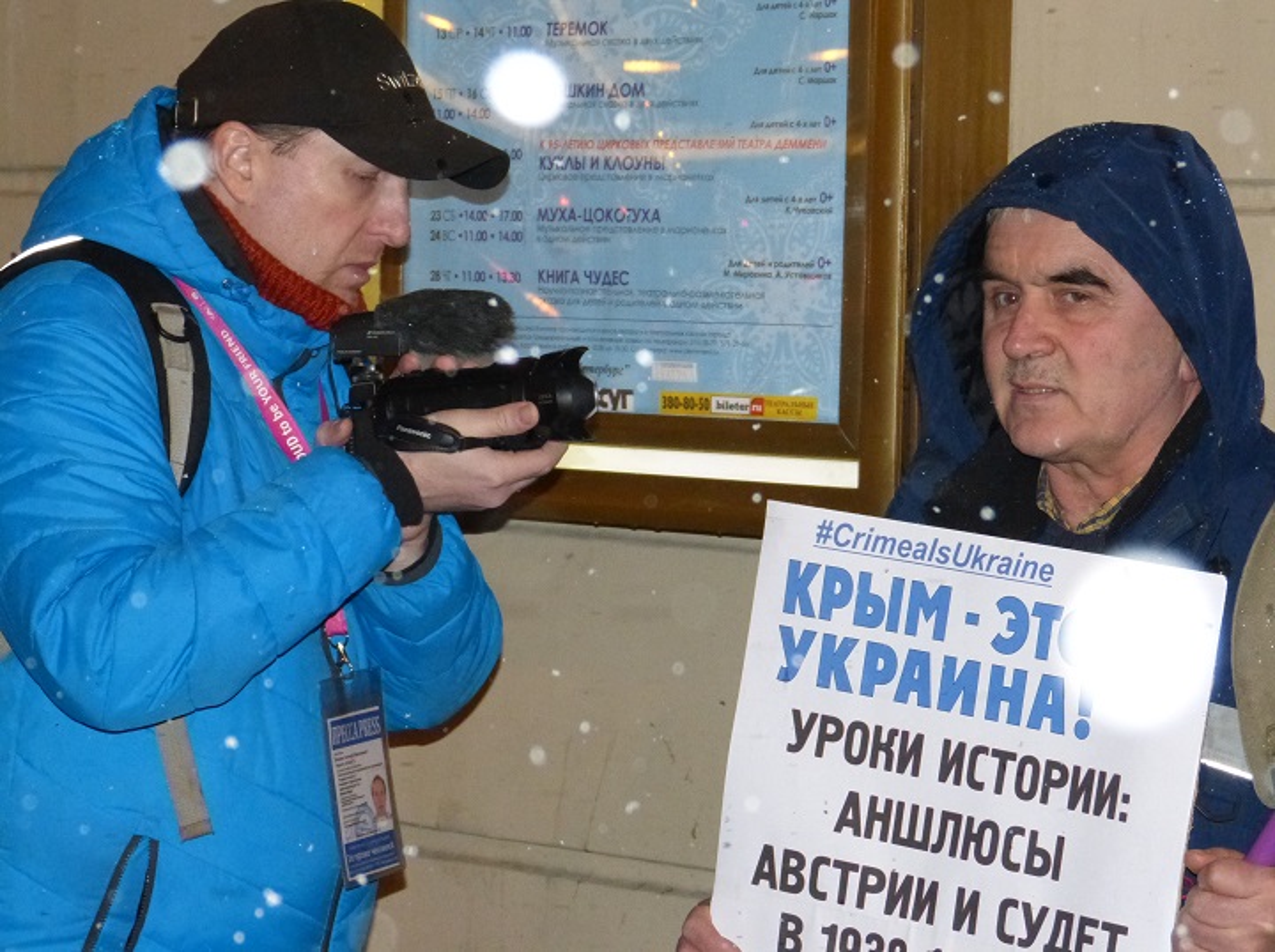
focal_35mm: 103
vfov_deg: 14.3
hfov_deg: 19.1
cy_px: 476
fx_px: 3789
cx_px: 638
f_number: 3.5
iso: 800
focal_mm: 18.6
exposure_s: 1/60
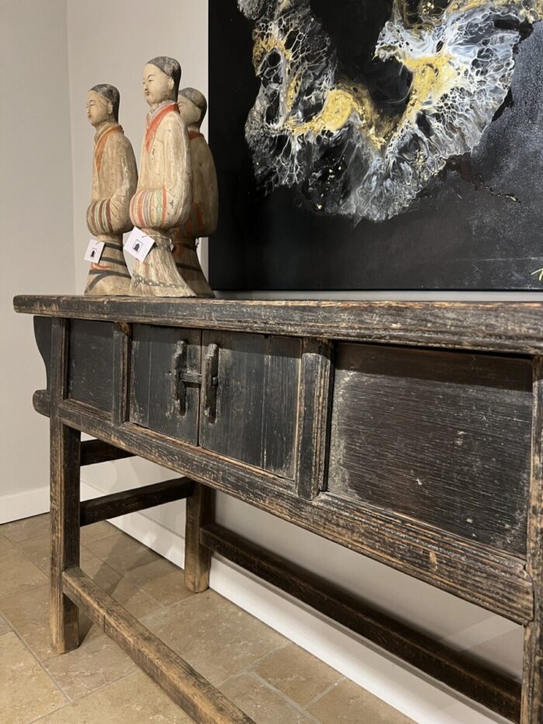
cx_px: 272
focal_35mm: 26
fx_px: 544
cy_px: 362
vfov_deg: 67.3
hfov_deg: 53.1
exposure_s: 1/50
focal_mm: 5.7
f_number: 1.5
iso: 320
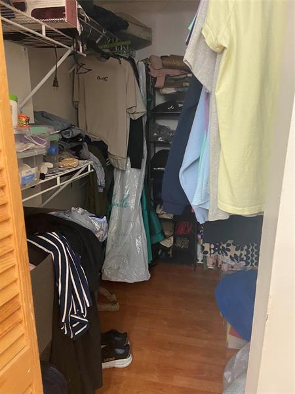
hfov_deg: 53.1
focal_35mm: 26
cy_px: 197
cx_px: 148
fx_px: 295
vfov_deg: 67.3
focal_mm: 4.25
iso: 500
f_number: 1.8
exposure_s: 1/40
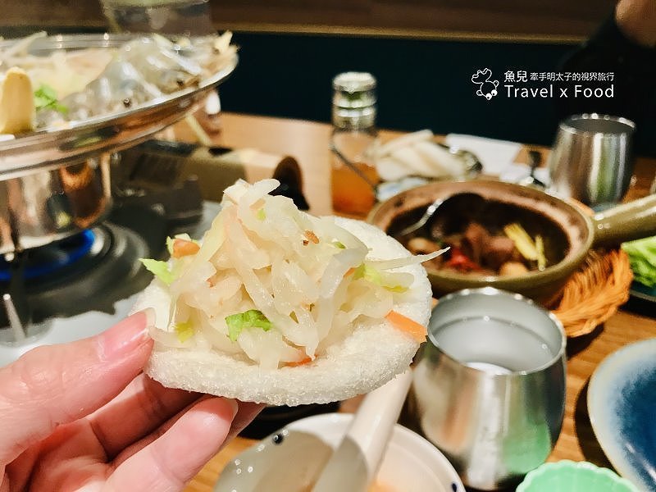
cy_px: 246
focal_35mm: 28
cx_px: 328
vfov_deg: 49.7
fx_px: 531
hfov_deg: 63.4
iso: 32
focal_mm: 3.99
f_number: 1.8
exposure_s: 1/30
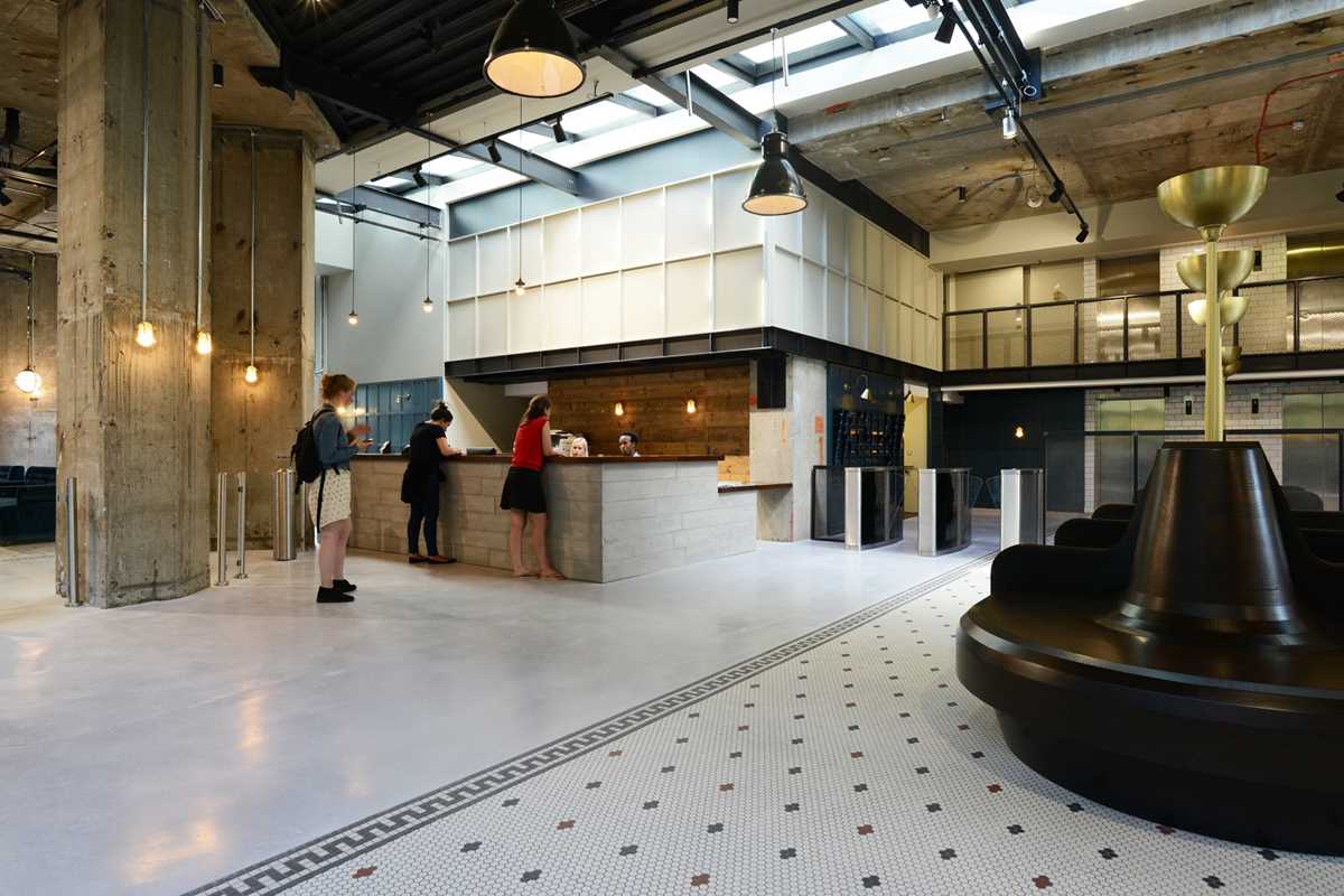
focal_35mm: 20
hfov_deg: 84.0
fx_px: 747
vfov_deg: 61.9
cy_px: 448
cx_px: 672
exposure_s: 1/20
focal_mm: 20
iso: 800
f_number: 8
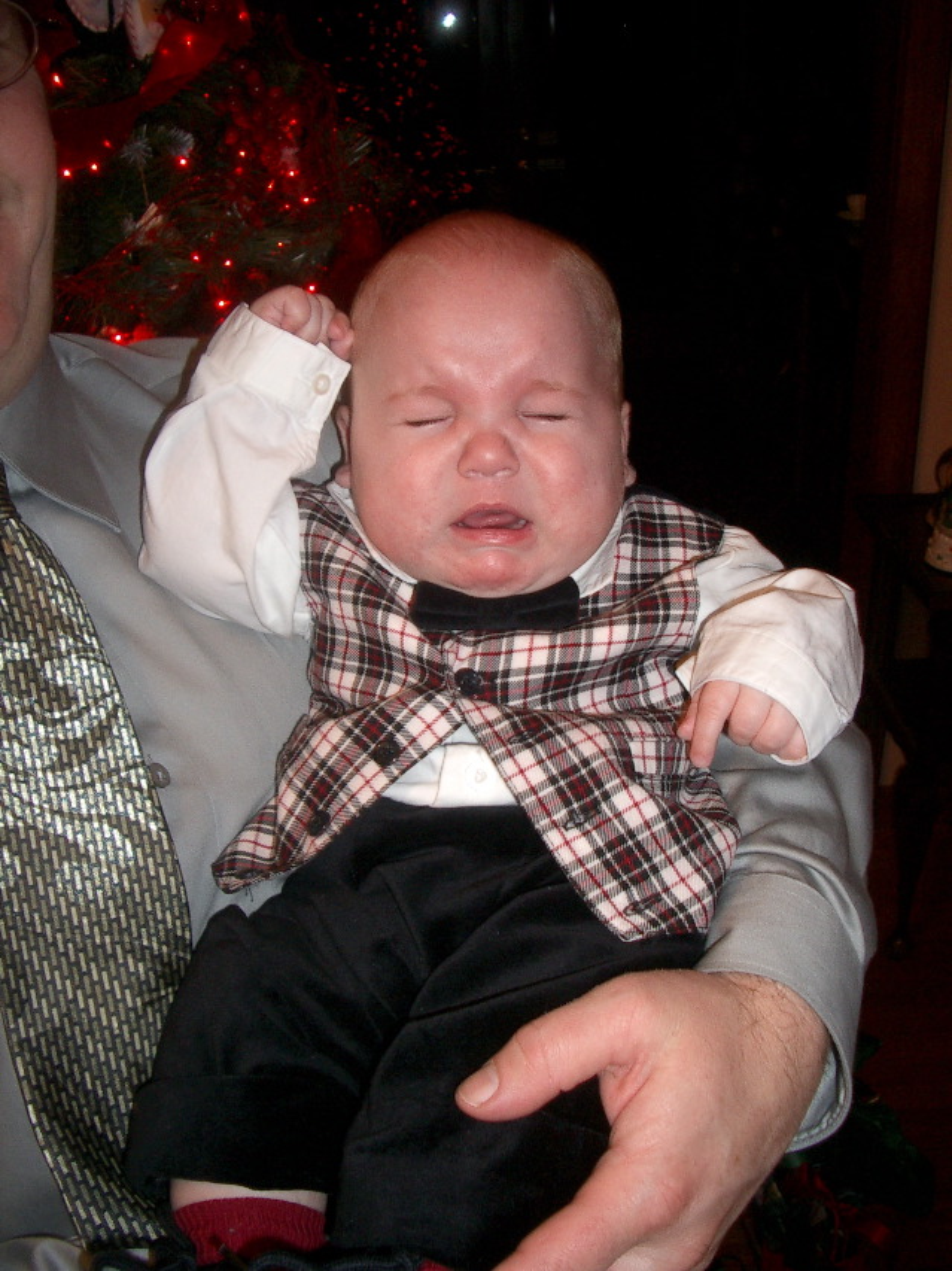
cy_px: 636
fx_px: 1284
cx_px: 476
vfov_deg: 52.6
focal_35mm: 35
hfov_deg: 40.7
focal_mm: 5.8
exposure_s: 1/40
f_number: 2.6
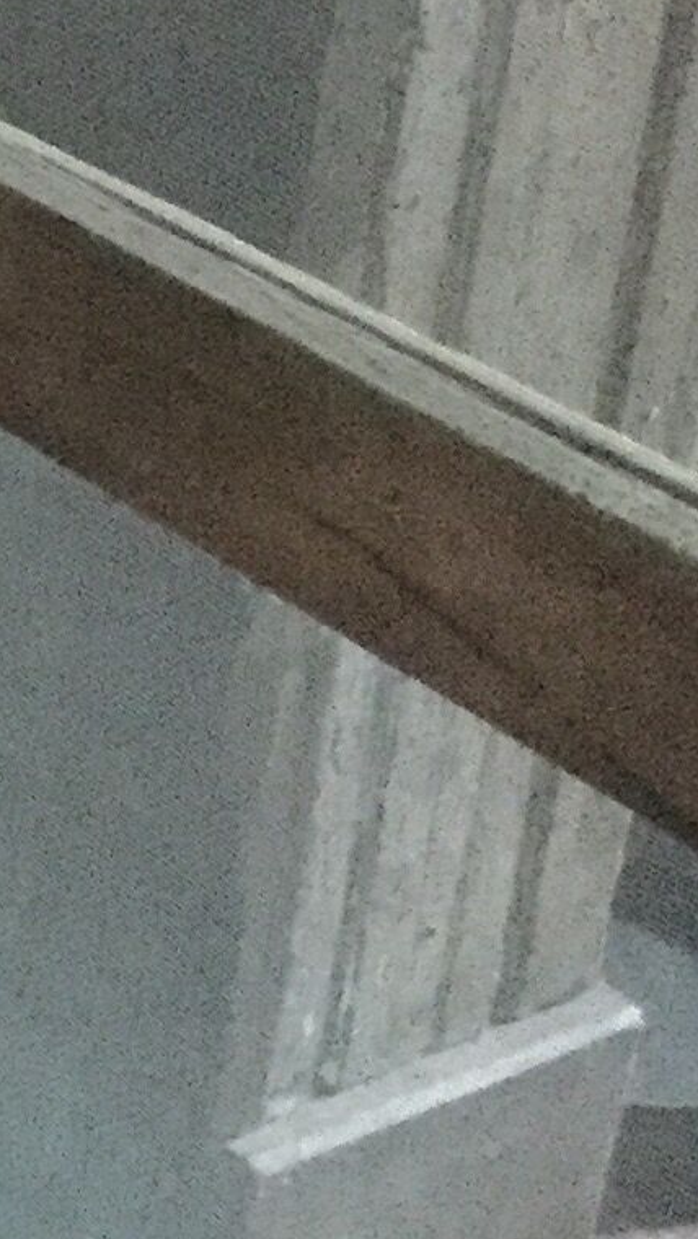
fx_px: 4767
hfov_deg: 7.6
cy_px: 39
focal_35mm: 145
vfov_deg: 14.6
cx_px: -1218
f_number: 2.4
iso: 800
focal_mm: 3.3
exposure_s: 1/17
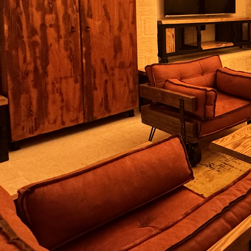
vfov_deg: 40.9
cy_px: 30
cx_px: 309
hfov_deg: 34.2
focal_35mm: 38
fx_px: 312
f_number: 2.2
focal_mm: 2.22
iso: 500
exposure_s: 1/50
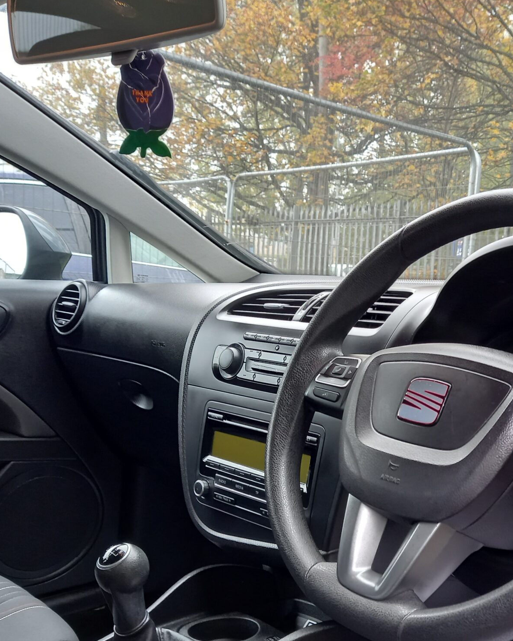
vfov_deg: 43.5
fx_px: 797
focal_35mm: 42
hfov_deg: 35.1
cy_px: 399
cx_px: 370
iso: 200
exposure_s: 1/60
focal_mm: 4.6
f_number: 2
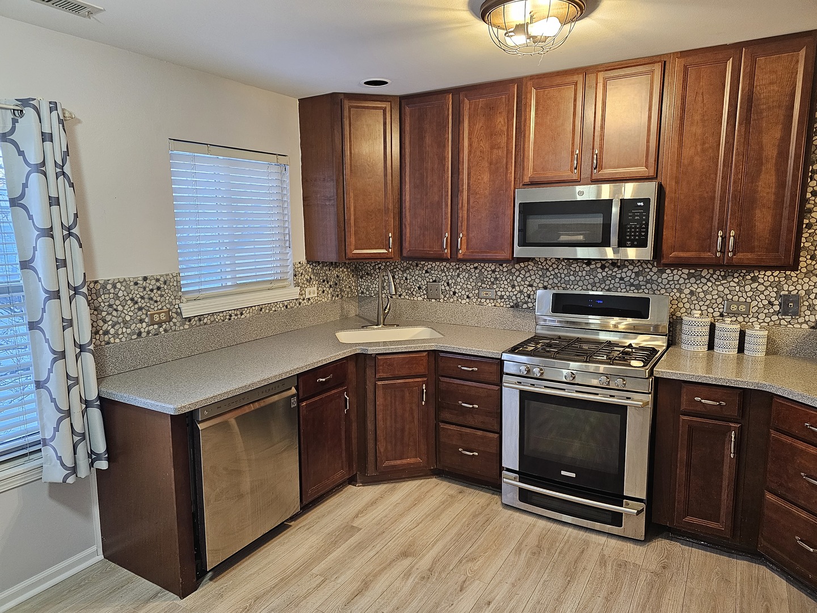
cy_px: 306
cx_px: 408
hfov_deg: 73.9
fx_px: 543
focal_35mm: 23
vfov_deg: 58.9
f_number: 1.7
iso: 500
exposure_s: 1/60
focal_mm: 6.3
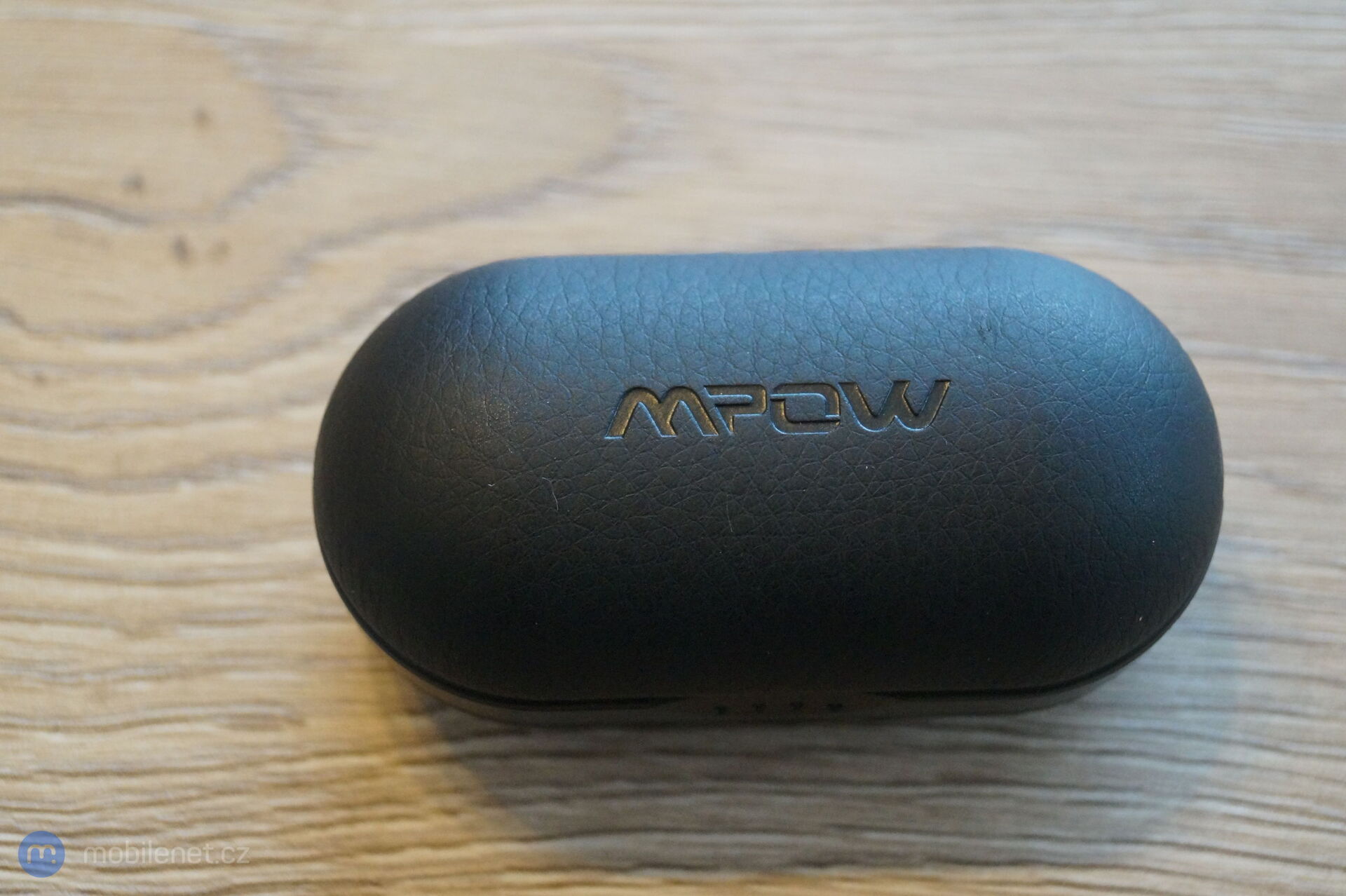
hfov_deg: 27.0
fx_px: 2803
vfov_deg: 18.2
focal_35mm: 75
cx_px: 673
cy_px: 448
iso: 3200
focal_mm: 50
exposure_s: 1/125
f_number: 5.6
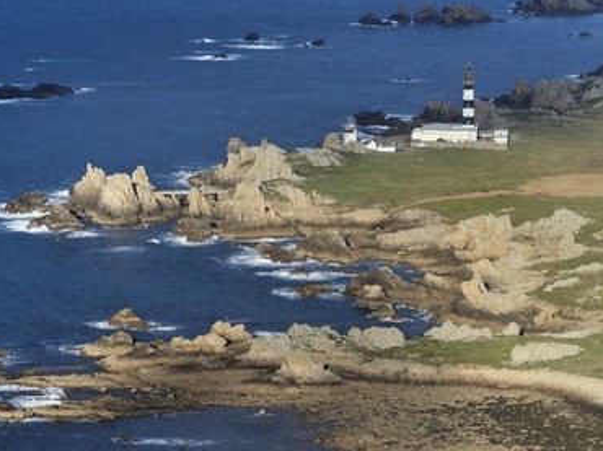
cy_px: 225
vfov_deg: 9.7
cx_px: 310
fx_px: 2663
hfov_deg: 12.9
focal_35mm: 153
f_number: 10
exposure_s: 1/1250
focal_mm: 140
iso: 640
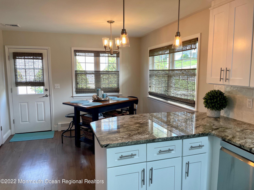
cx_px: 127
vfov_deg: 53.1
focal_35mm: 26
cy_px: 95
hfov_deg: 67.3
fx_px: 191
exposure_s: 1/120
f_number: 1.6
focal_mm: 4.2
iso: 125
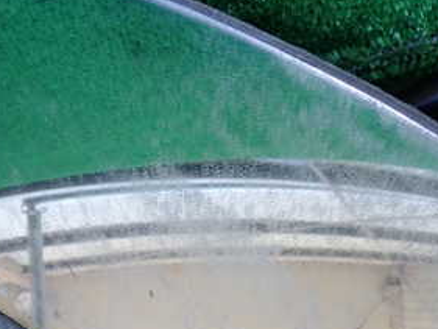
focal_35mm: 64
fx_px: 810
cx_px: 176
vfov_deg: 22.8
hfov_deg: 30.2
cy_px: 242
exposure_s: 1/60
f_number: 2.3
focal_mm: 5.4
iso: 100
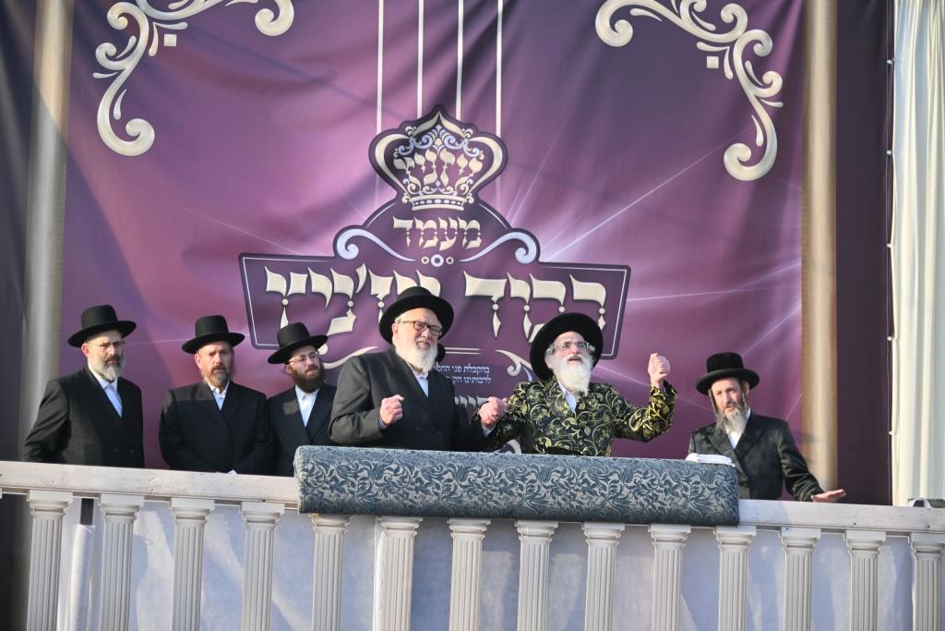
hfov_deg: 22.1
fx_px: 2415
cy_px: 316
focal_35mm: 92
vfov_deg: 14.9
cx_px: 472
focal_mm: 92
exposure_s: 1/640
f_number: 4
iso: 125
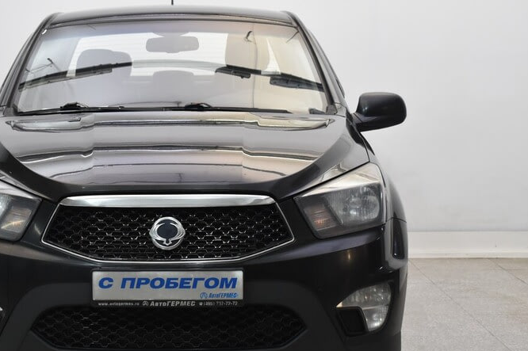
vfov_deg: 17.7
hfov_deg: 26.2
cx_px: 174
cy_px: 205
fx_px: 1128
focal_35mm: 77
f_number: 5.6
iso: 800
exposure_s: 1/50
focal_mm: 38
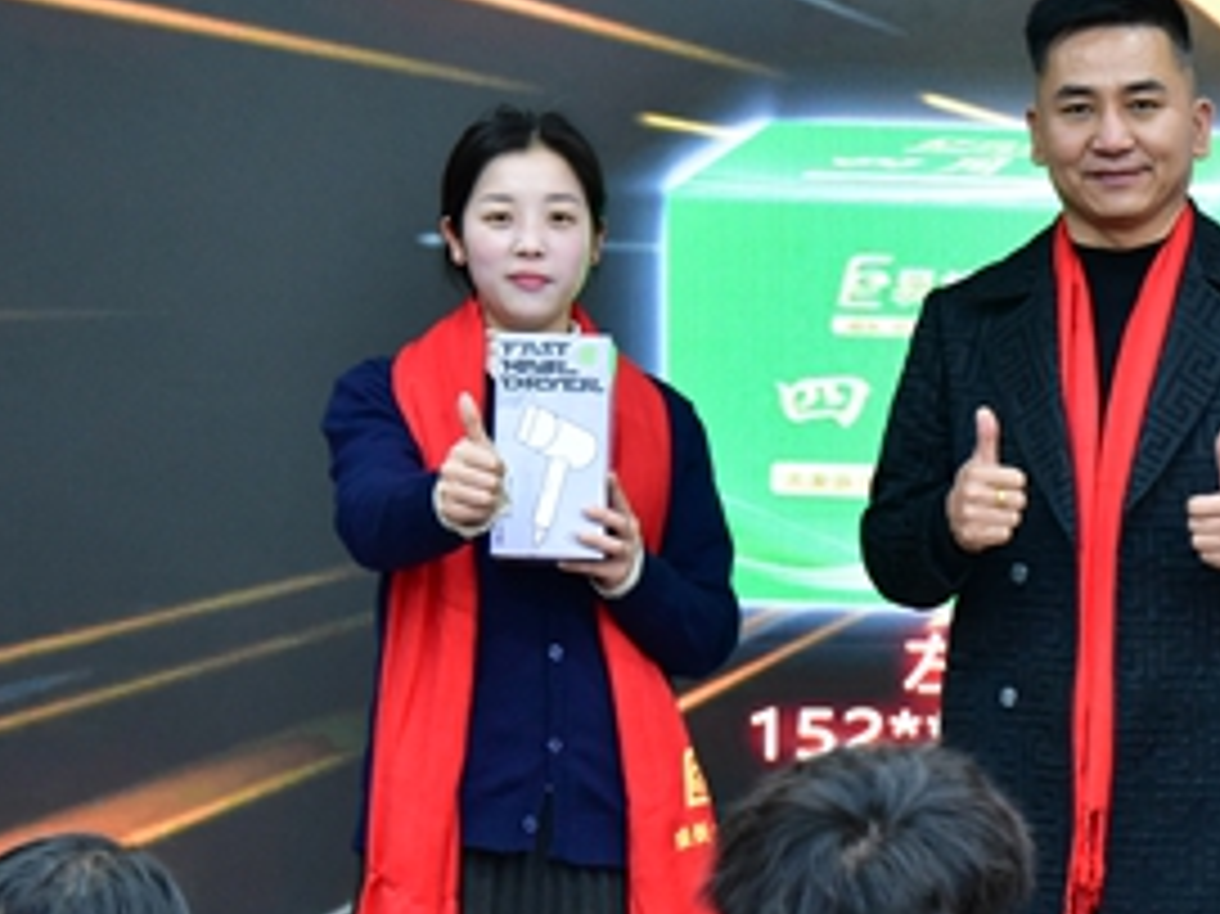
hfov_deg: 14.7
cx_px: 1193
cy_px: 491
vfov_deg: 11.2
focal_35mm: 132
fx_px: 4650
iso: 5000
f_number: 6.3
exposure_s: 1/100
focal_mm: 62
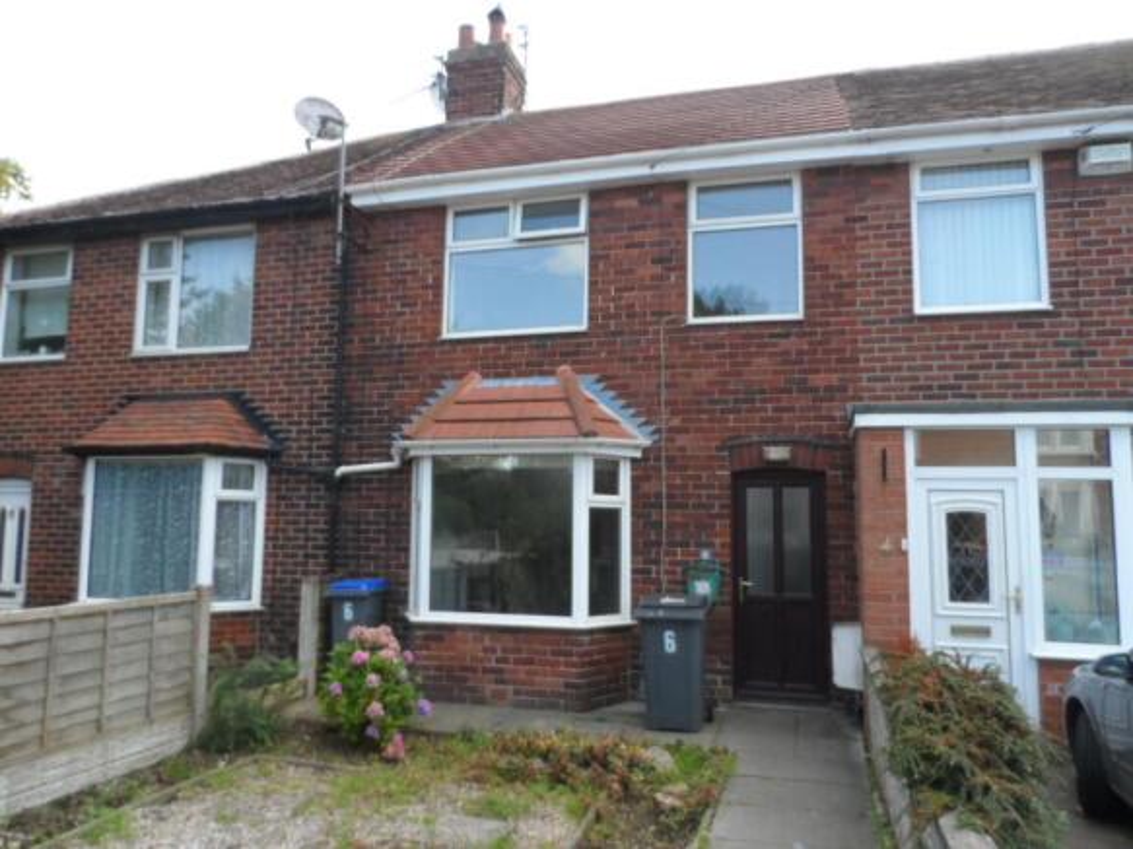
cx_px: 566
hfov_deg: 71.6
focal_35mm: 24
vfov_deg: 56.8
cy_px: 424
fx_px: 785
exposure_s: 1/180
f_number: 3.2
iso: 80
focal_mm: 4
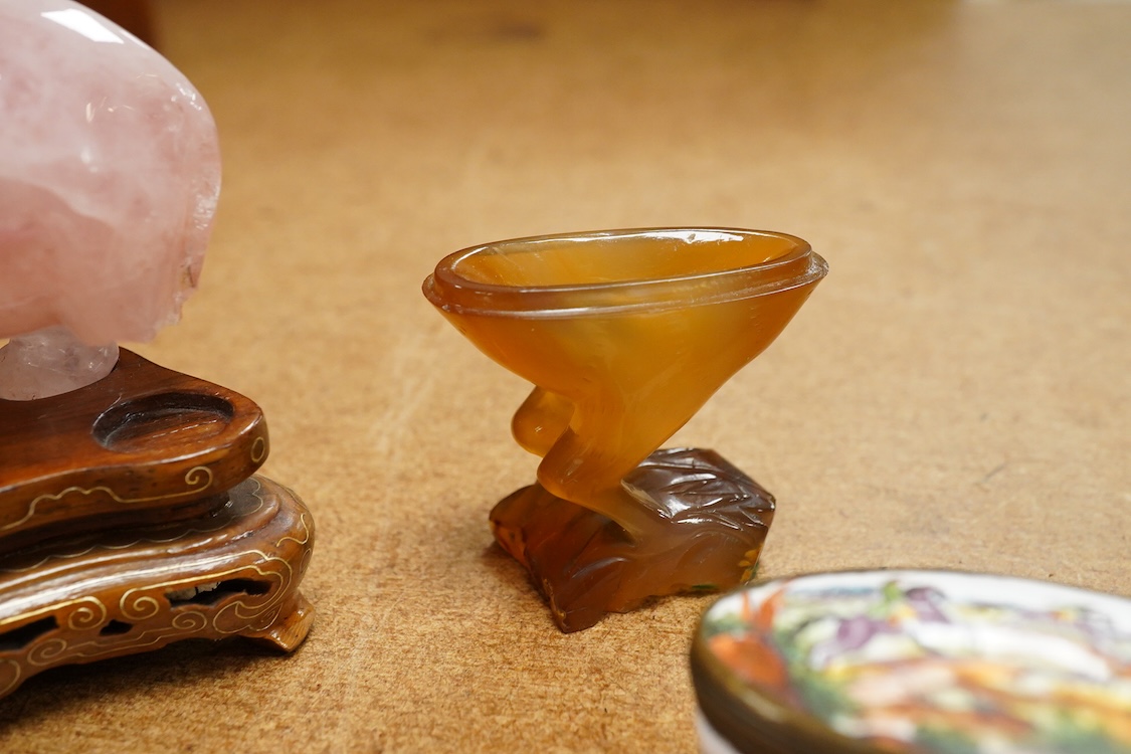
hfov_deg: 43.6
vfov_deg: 29.9
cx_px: 566
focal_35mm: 45
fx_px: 1414
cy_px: 377
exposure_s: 1/100
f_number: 7.1
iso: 2500
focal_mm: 30
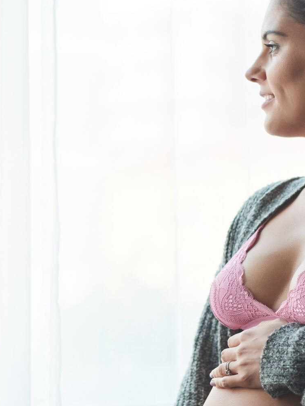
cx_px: 60
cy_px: 260
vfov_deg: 16.0
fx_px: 1445
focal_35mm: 123
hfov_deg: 12.0
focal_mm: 50
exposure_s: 1/250
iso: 500
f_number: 2
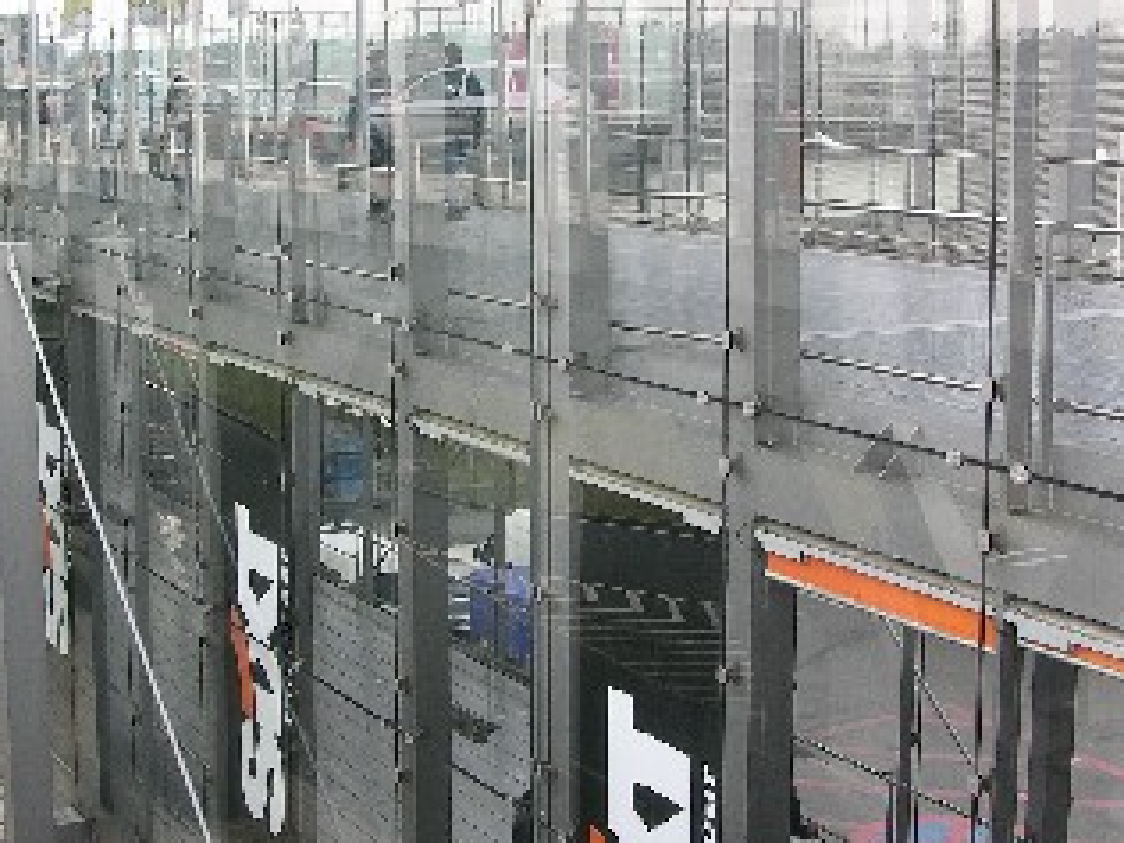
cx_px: 489
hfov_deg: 29.8
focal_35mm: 65
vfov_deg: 22.6
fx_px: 2111
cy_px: 366
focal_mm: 8.9
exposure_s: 1/32.7
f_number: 4.5
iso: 50
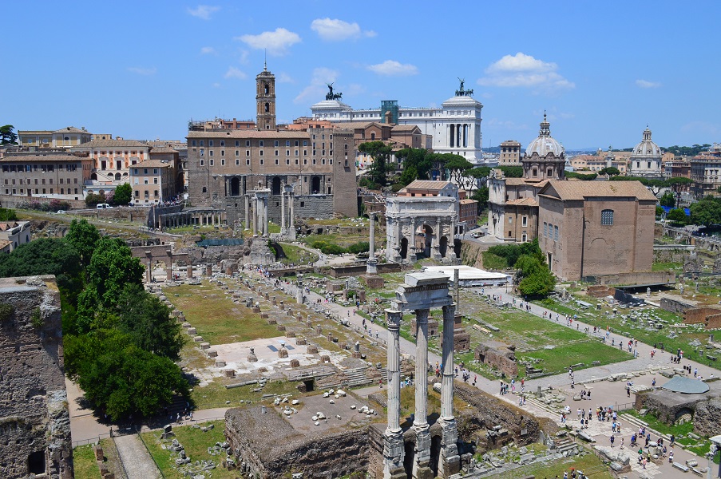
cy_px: 240
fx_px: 660
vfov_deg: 39.9
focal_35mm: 33
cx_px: 360
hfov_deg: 57.3
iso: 360
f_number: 11
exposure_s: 1/500
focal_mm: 22
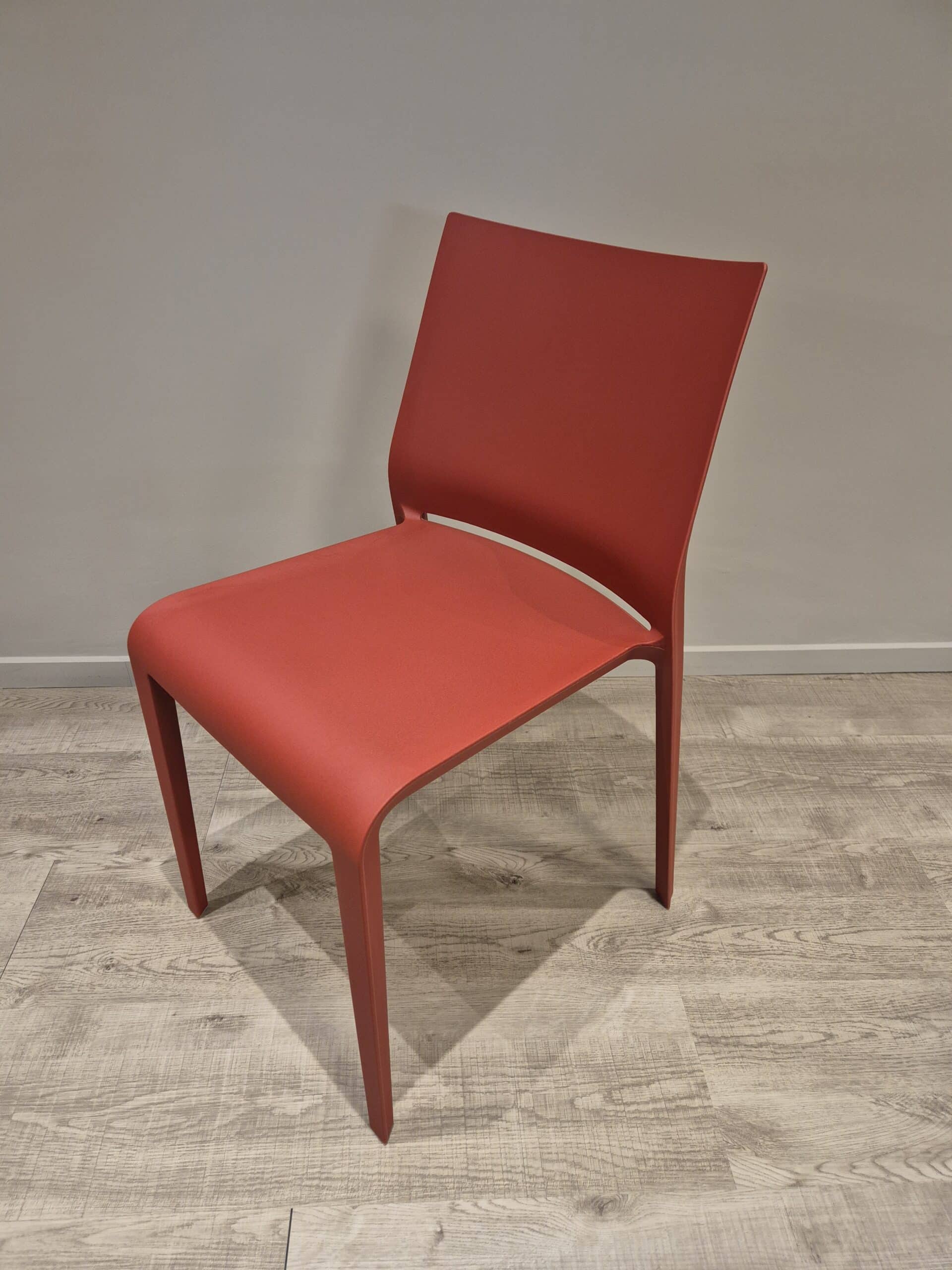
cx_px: 476
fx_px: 843
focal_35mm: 23
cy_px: 635
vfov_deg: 73.9
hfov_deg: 58.9
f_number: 1.8
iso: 320
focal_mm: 5.4
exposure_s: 1/100
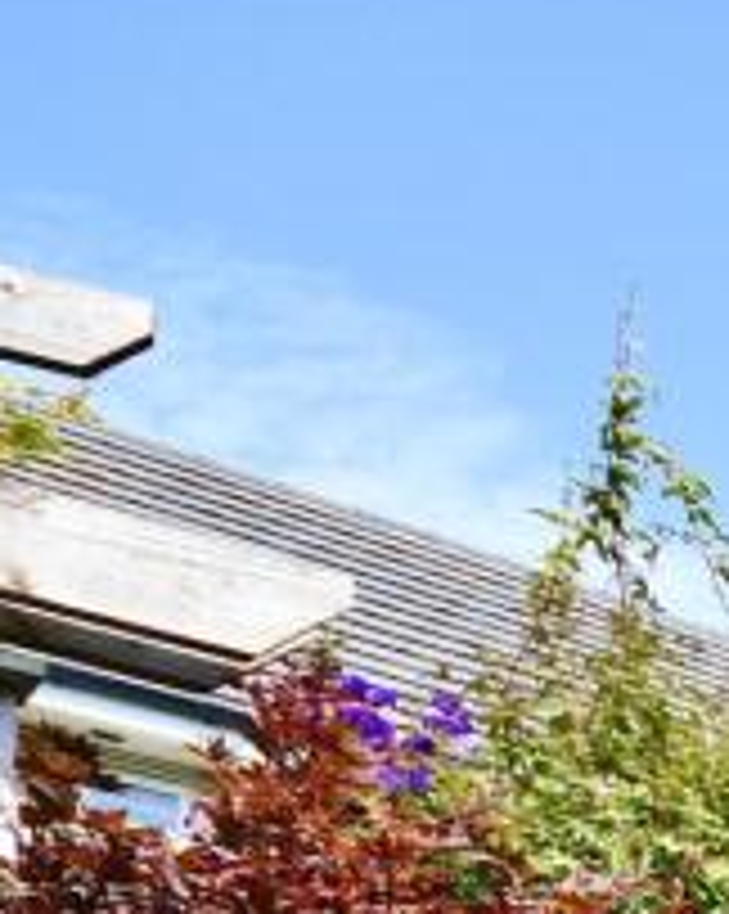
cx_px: 1980
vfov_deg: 21.3
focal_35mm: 71
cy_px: 1470
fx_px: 1918
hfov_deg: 12.8
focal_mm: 10
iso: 100
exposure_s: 1/125
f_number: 8
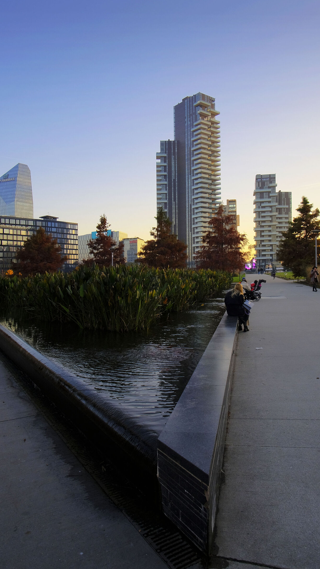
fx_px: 287
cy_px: 286
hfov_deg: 58.3
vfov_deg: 89.6
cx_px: 148
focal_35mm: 19
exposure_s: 1/140
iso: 640
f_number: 9
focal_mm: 12
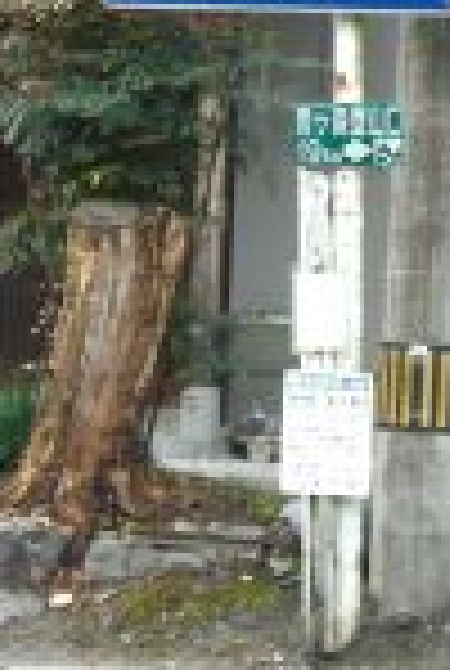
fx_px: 3900
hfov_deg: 6.6
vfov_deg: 9.8
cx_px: 284
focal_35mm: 209
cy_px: 22
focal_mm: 12.47
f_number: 4.5
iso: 200
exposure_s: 1/60
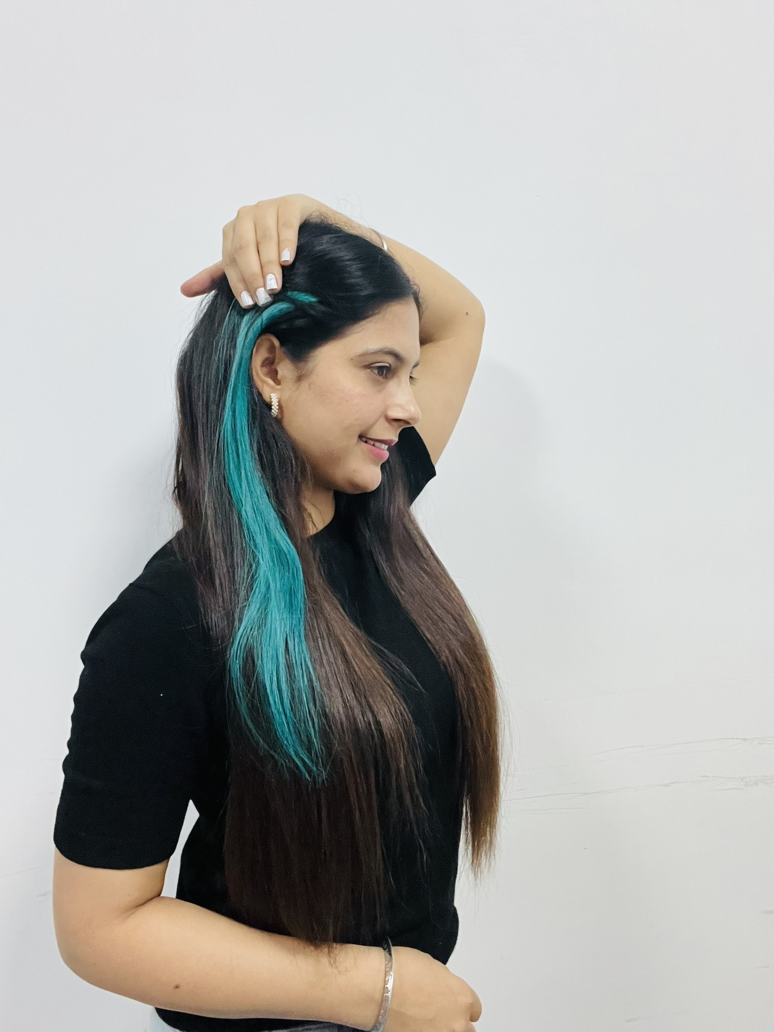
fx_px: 894
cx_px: 387
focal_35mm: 30
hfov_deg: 46.8
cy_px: 516
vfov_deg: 60.0
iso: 320
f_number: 2.2
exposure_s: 1/50
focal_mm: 2.71
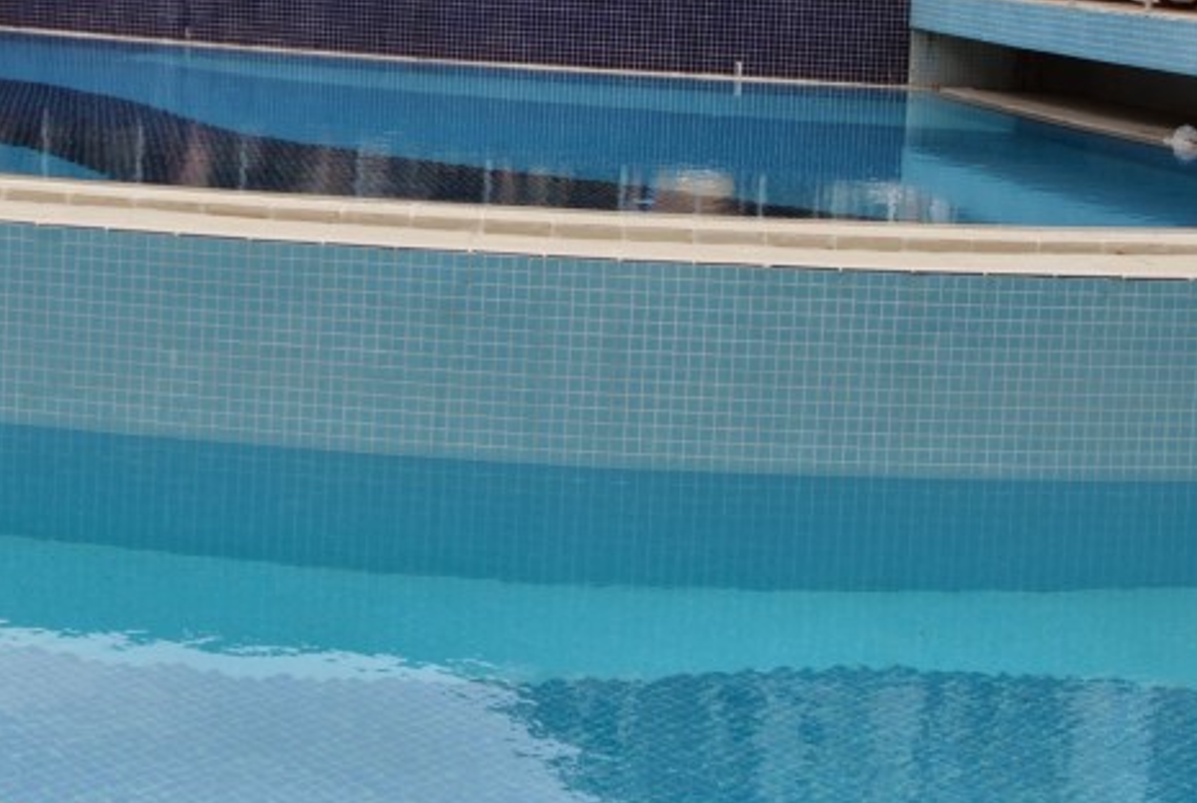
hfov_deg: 28.3
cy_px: 41
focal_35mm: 70
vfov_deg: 19.0
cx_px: 315
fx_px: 2340
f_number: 7.1
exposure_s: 1/200
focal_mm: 19
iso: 100
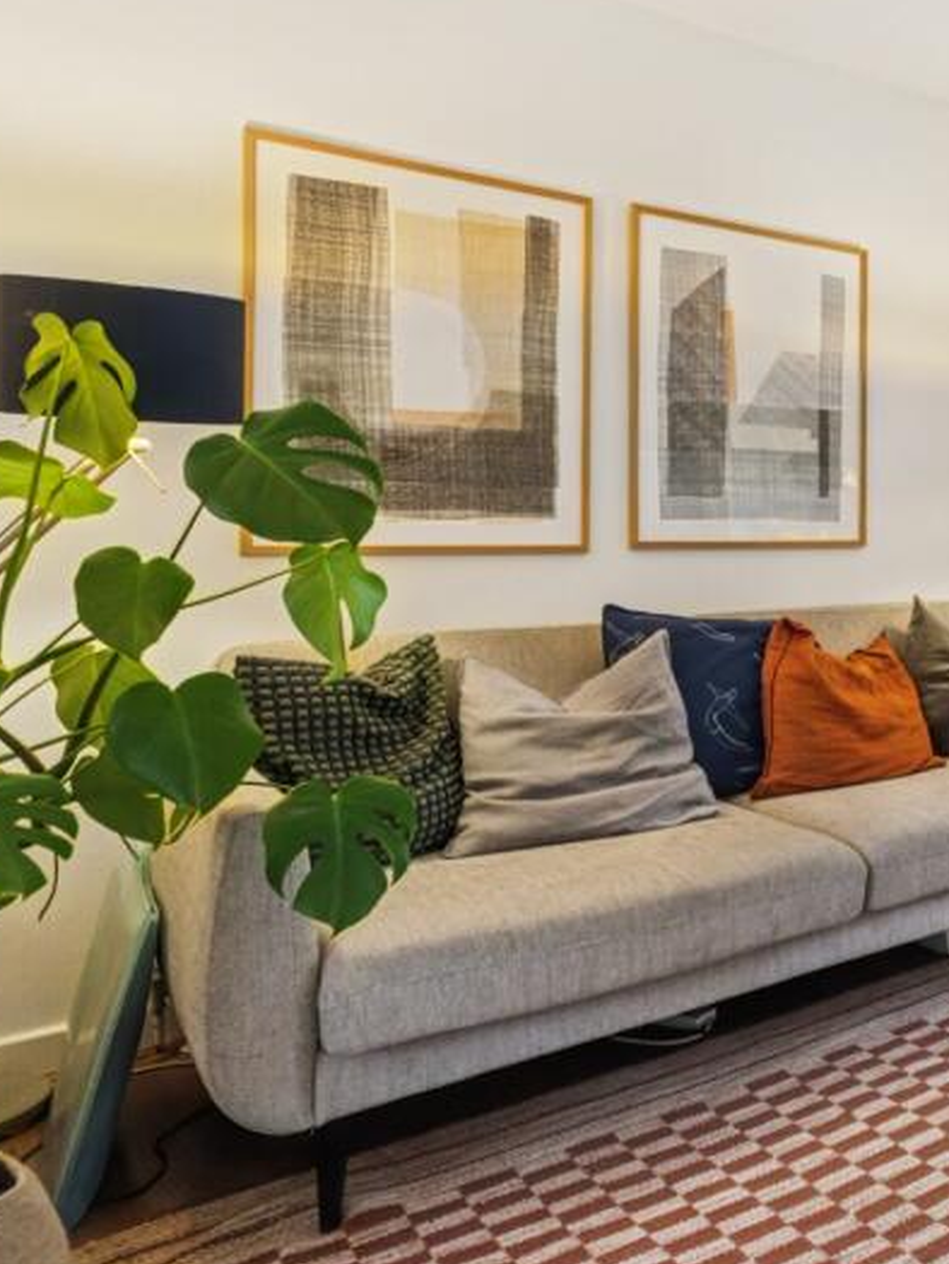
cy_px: 519
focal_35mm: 31
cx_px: 1197
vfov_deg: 58.1
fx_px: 1130
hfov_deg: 34.3
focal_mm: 11
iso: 800
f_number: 7.1
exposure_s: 1/13
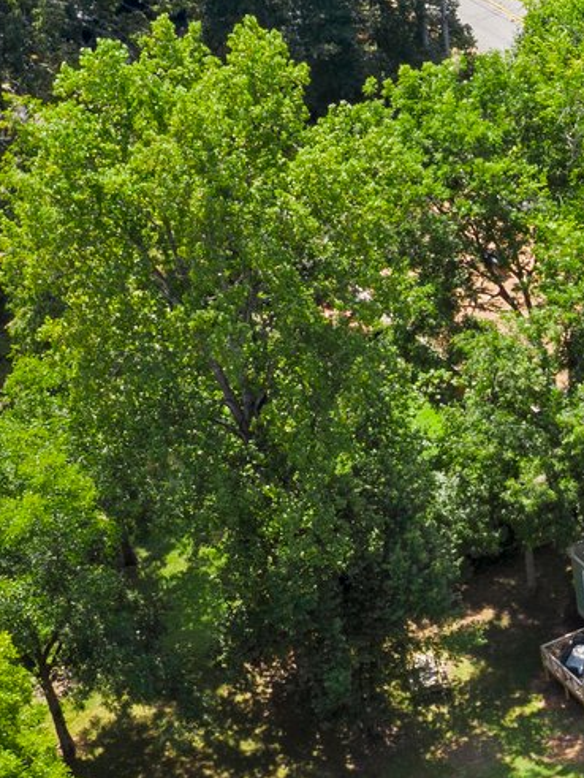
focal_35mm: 112
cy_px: 772
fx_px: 2519
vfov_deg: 17.2
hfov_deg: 12.5
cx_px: 907
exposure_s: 1/160
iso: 100
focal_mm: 10.26
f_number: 5.6
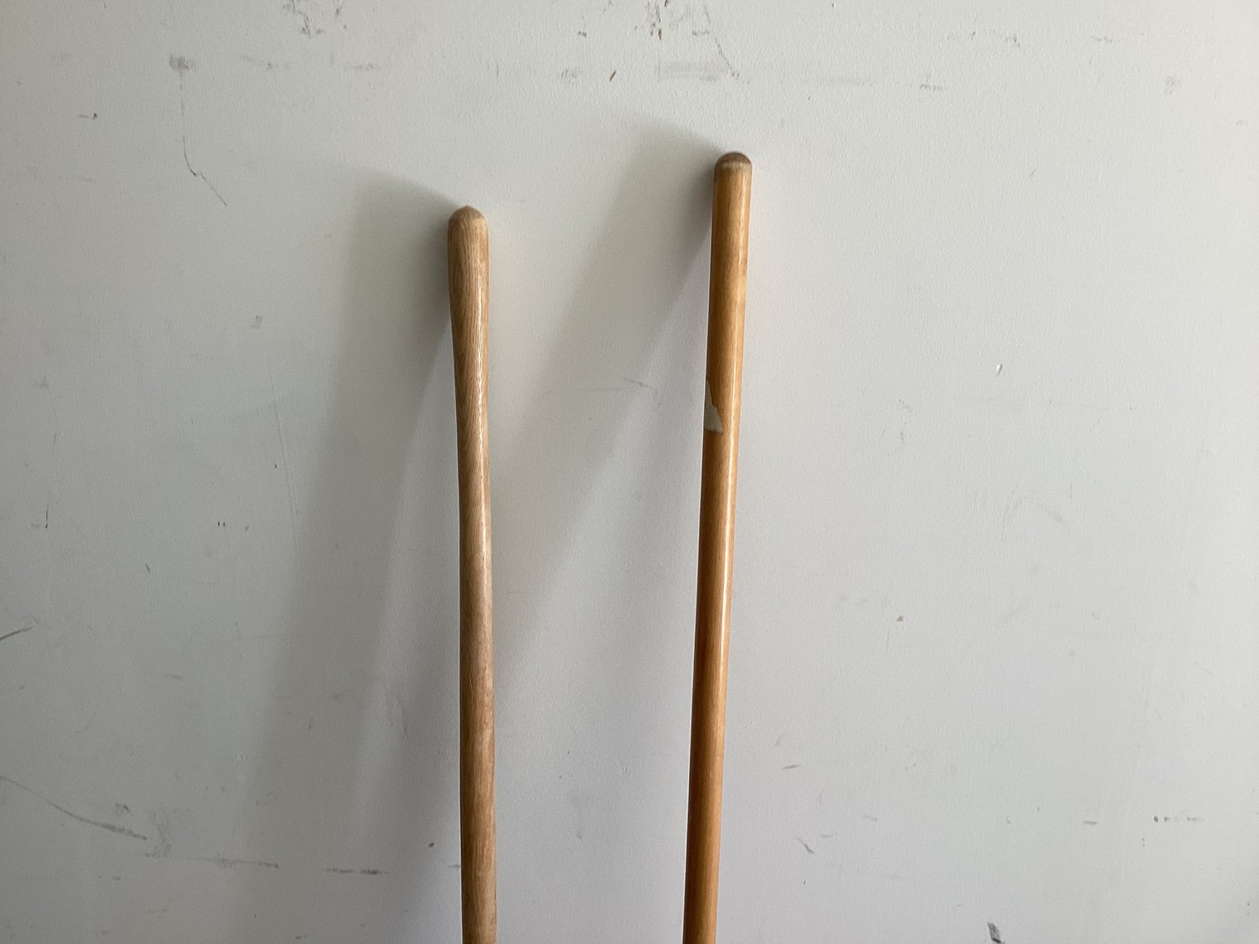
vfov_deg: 45.4
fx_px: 1128
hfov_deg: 58.3
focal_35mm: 31
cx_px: 630
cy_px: 472
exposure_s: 1/60
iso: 50
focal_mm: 3.3
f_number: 2.4
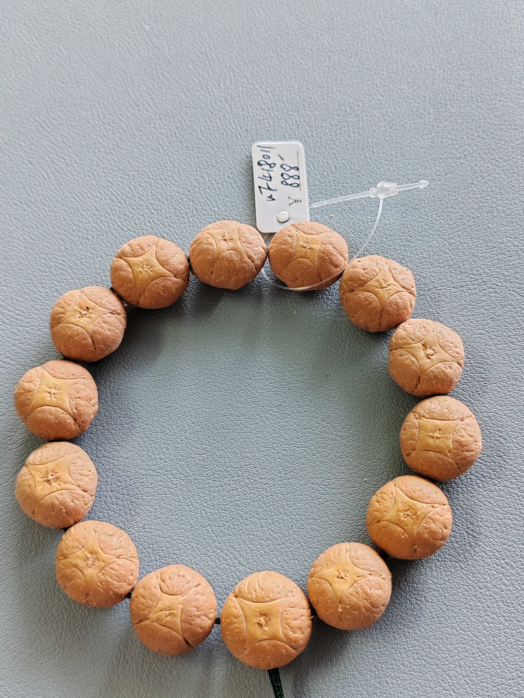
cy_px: 349
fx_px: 767
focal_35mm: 38
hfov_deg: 37.7
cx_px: 262
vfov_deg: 49.0
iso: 1250
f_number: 1.8
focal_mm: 6.14
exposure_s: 1/100
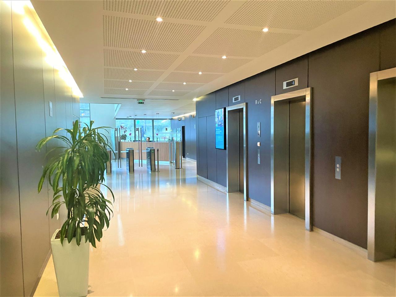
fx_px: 297
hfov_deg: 67.3
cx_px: 198
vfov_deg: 53.1
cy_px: 148
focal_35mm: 26
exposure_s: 1/50
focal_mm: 4.2
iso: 200
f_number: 1.6
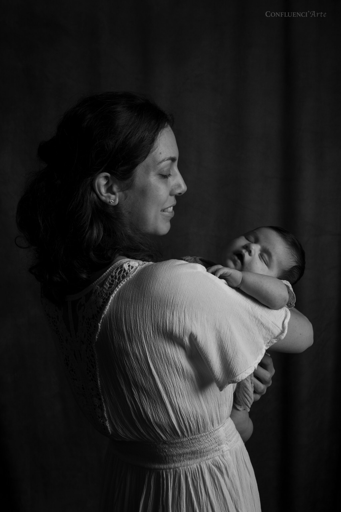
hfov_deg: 30.5
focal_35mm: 44
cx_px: 170
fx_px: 625
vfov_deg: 44.5
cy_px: 256
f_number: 6.3
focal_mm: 29.2
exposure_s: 1/100
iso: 400
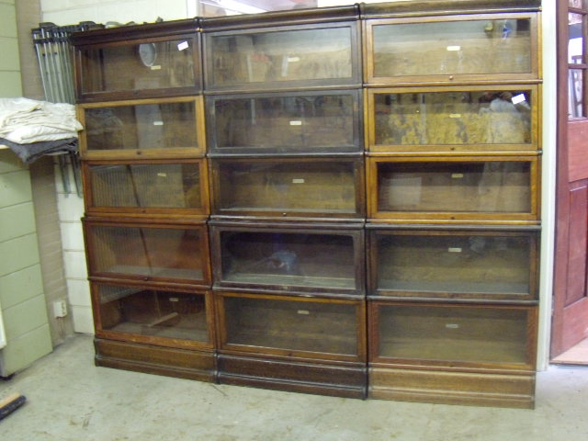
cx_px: 294
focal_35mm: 36
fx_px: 612
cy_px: 220
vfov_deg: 39.7
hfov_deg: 51.4
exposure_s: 1/8
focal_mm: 6.4
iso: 500
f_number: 3.6
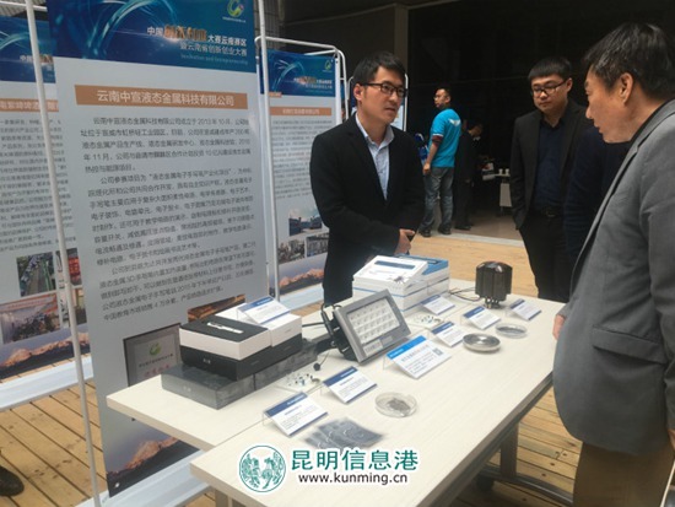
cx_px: 338
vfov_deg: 48.3
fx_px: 566
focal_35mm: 29
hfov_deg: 61.6
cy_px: 254
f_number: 2.2
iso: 25
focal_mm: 4.15
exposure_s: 1/181
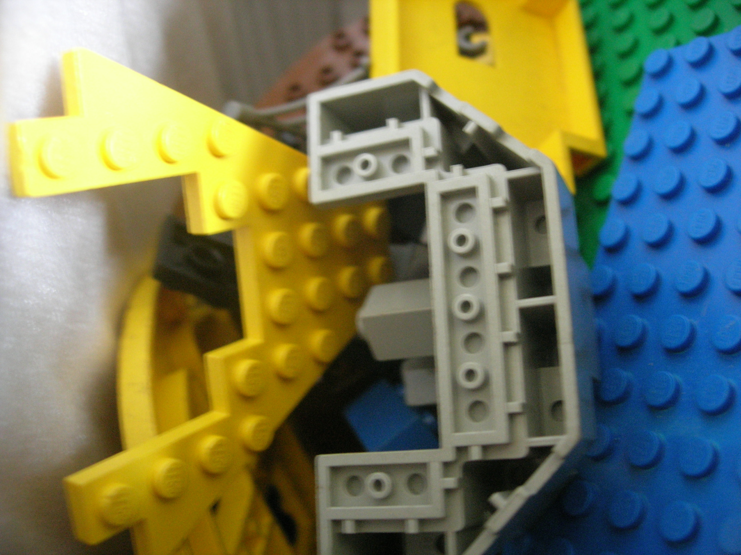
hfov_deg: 49.0
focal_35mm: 38
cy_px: 278
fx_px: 813
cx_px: 370
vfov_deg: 37.7
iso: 200
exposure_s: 1/3.6
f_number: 2.8
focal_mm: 7.8
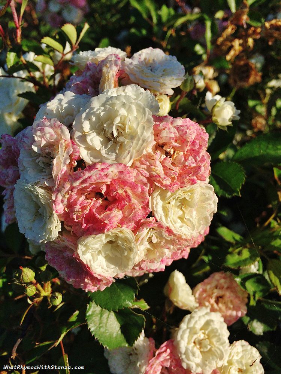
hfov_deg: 48.2
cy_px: 187
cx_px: 140
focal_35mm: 29
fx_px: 314
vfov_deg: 61.7
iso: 32
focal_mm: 4.15
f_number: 2.2
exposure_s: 1/2933
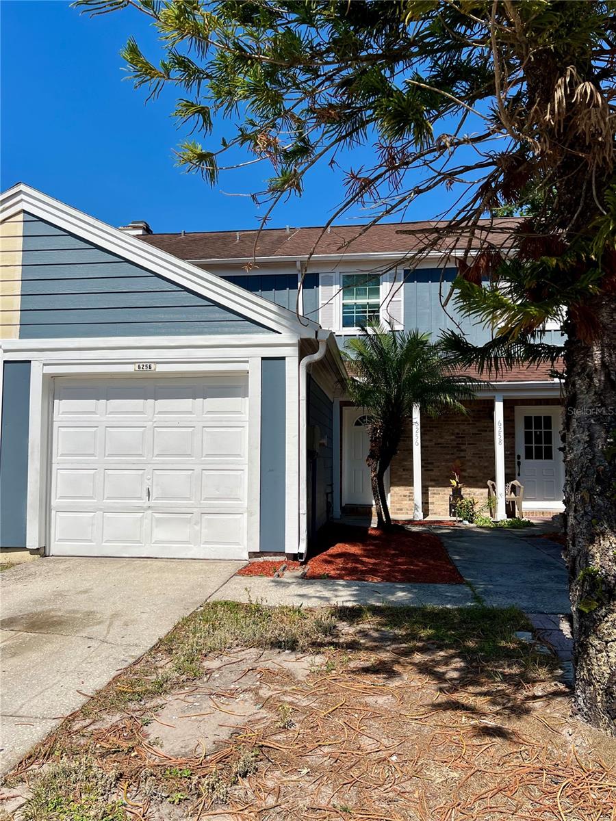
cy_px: 410
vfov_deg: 67.3
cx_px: 308
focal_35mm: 26
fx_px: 617
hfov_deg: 53.1
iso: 50
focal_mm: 5.7
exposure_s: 1/7463
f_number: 1.5
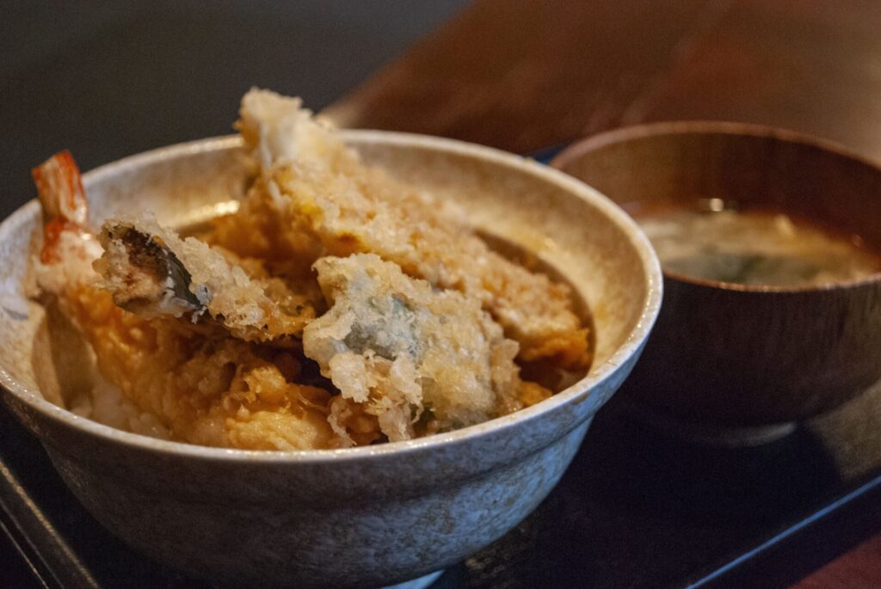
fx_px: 1286
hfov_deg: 37.8
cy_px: 294
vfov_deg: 25.8
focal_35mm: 52
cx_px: 440
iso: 1600
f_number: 5.3
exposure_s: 1/25
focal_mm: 35
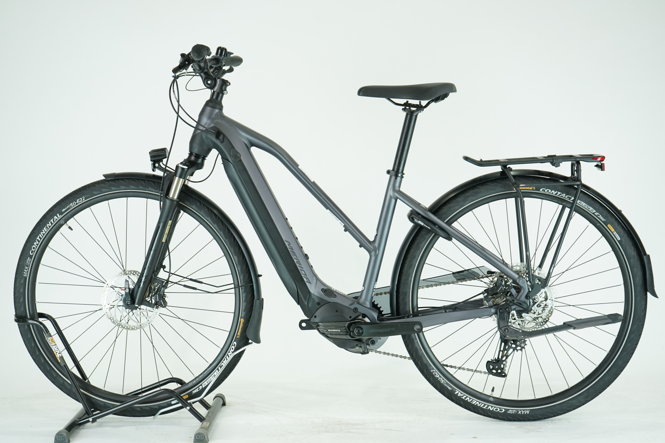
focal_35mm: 57
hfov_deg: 35.1
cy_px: 222
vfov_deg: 23.8
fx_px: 1053
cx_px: 332
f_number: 5.6
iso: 1600
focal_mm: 57
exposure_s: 1/200
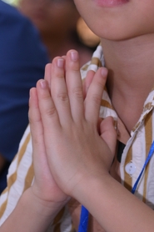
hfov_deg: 5.0
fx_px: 1760
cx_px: 91
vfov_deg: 7.5
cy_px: 111
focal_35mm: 274
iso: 800
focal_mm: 78
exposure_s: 1/160
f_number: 4
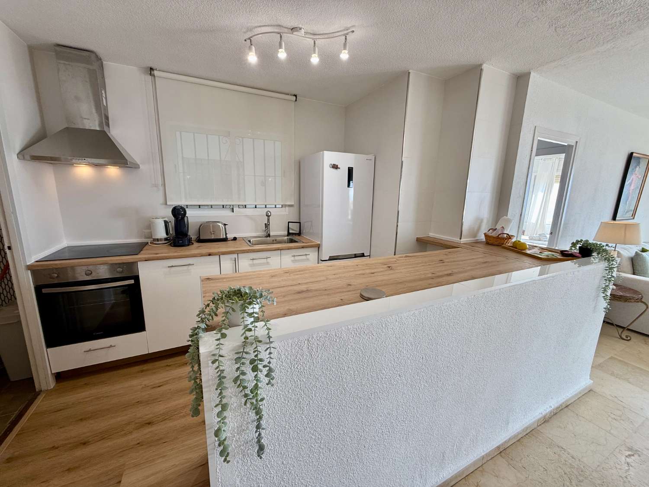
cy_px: 244
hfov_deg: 102.1
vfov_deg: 85.7
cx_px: 324
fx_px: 262
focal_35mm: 14
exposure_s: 1/100
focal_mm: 2.22
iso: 50
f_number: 2.2
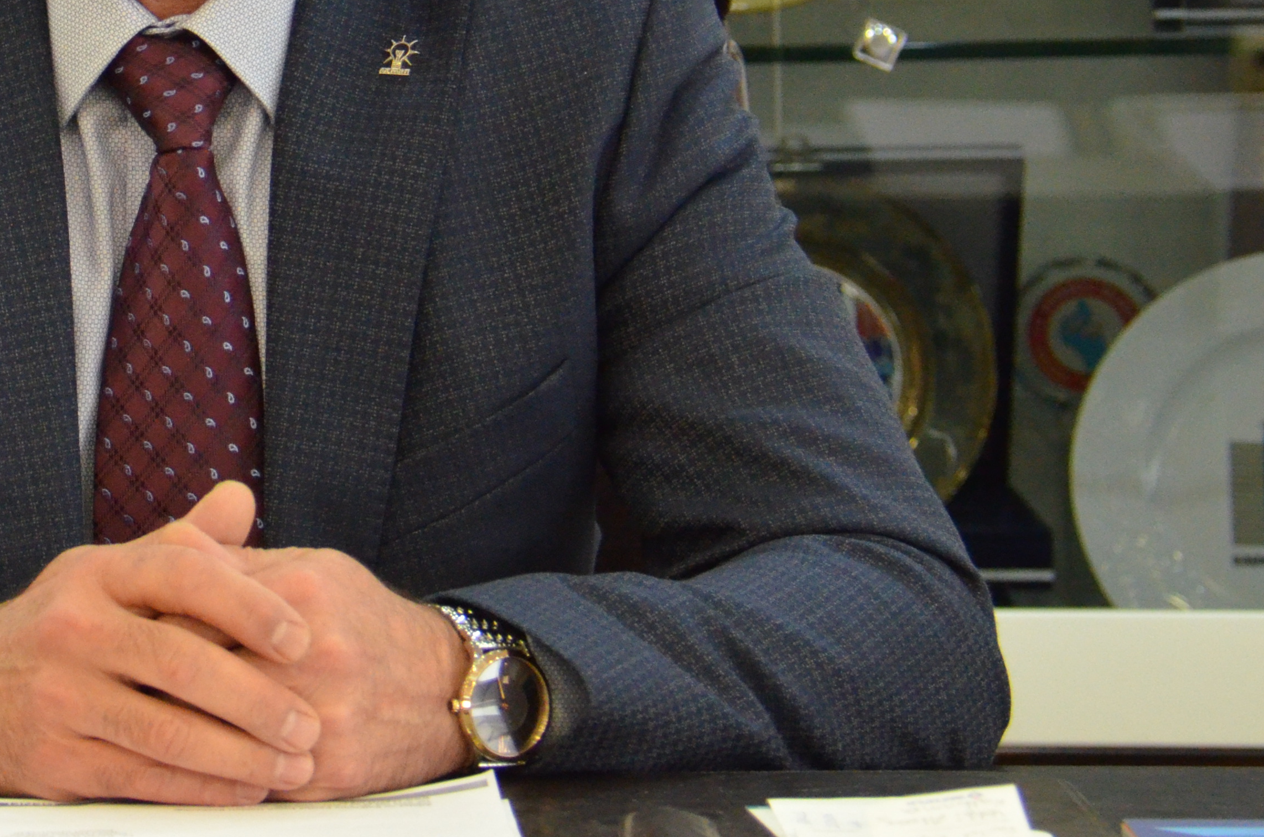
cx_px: 50
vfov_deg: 5.9
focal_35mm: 233
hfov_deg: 8.8
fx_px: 8164
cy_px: 2
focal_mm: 72
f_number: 5.6
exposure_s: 1/60
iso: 2800
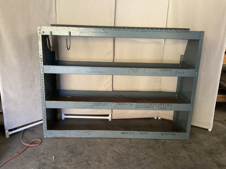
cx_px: 113
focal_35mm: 29
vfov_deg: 48.2
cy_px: 84
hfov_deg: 61.7
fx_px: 189
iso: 250
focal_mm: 3
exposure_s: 1/40
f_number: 1.8
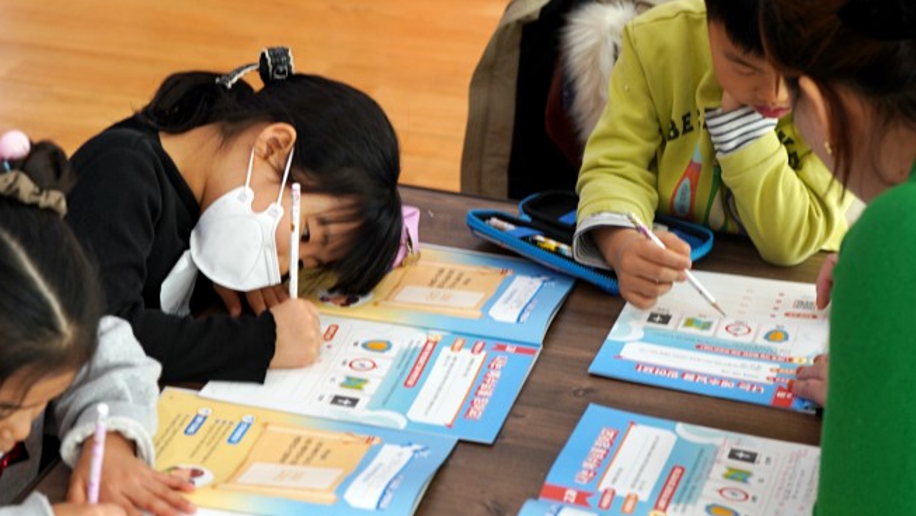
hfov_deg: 21.1
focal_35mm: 101
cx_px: 390
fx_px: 2454
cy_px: 116
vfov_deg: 12.0
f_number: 4
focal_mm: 70
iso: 400
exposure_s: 1/160
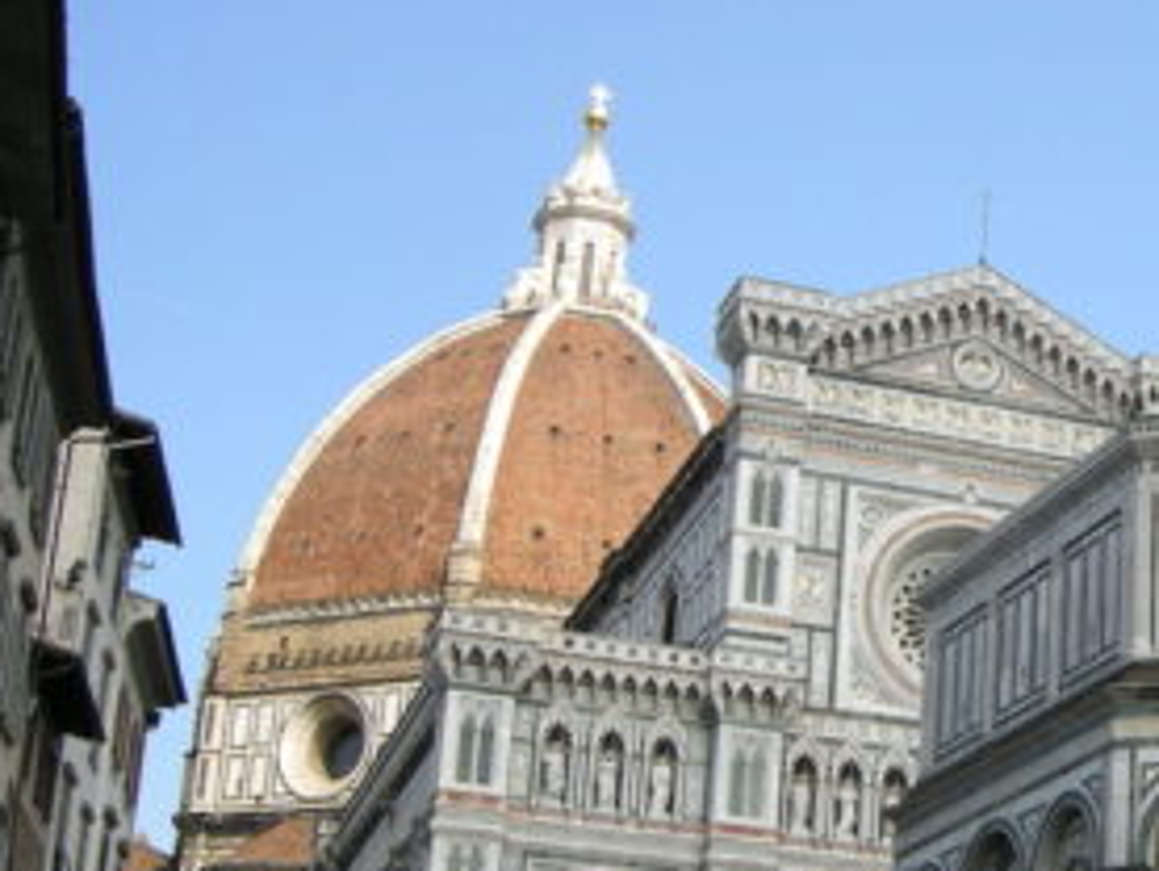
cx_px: 1243
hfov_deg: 23.6
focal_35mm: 78
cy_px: 636
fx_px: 2613
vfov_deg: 18.8
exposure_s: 1/196
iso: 64
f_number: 4.8
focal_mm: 7.5
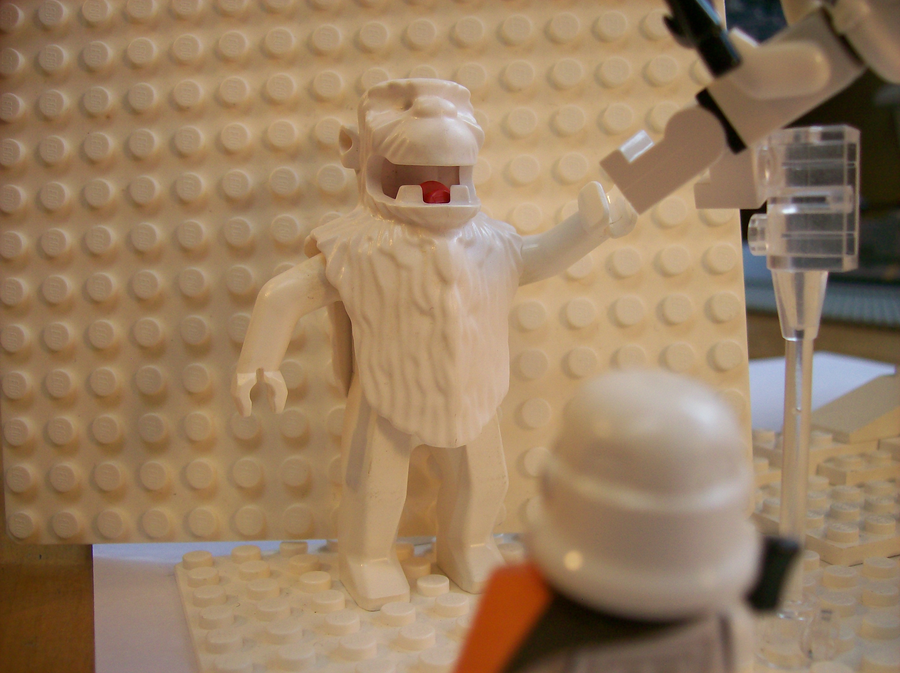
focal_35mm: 36
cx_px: 450
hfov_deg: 51.4
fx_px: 935
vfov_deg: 39.6
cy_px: 336
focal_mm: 6
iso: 80
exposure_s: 1/203
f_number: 2.7
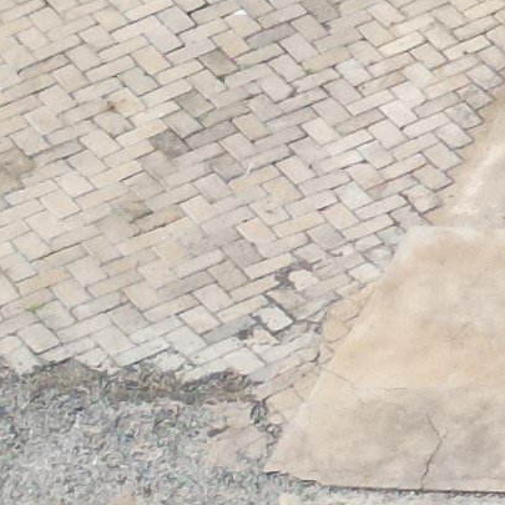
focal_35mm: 211
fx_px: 3483
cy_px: -731
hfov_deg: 6.7
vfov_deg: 7.7
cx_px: 1933
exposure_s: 1/2500
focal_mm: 6.72
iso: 120
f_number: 1.7
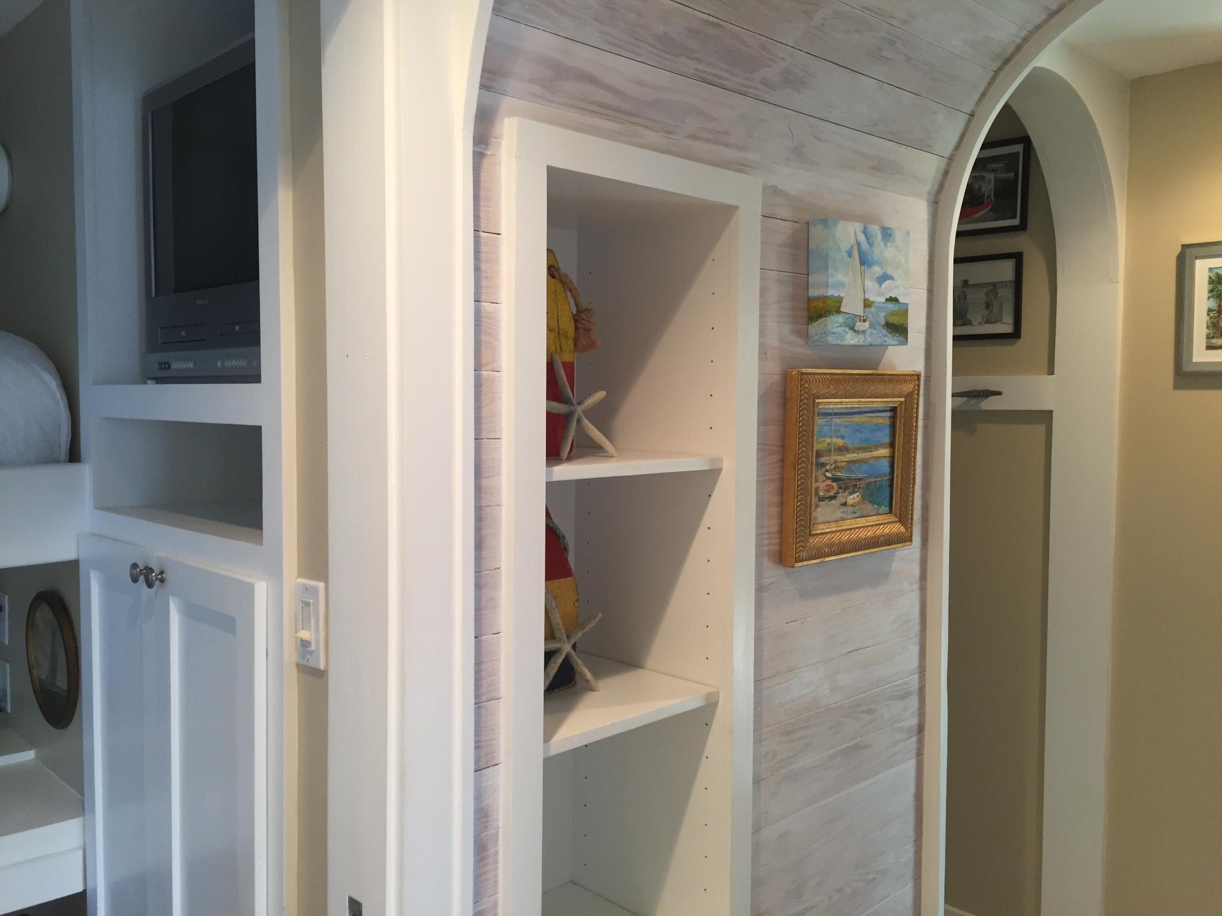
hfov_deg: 61.7
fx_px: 1024
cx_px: 611
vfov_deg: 48.2
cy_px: 458
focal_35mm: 29
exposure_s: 1/30
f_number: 2.2
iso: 80
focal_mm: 4.15
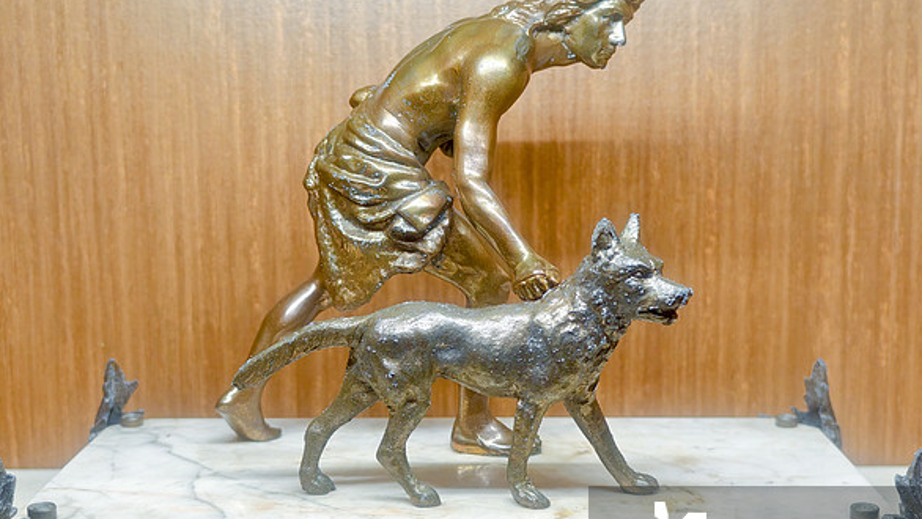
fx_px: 1272
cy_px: 242
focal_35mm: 52
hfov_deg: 39.9
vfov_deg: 23.1
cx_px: 468
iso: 343
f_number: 1.69
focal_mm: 10.09
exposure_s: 1/57.1
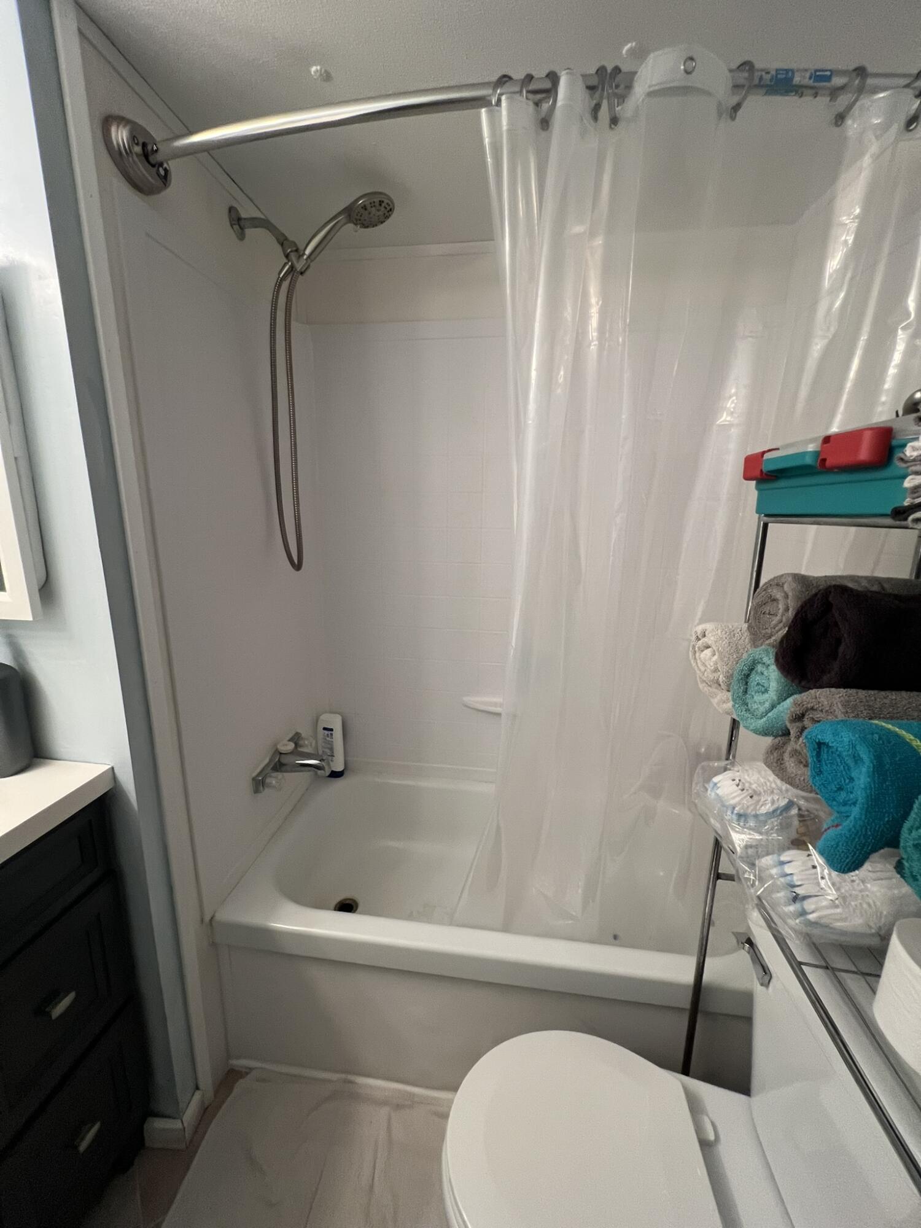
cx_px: 460
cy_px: 614
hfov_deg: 89.9
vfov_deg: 106.2
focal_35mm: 13
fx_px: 461
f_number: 1.8
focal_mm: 1.57
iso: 200
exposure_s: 1/60
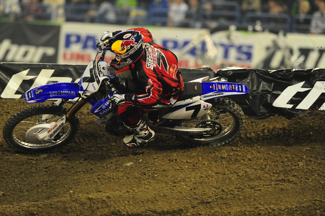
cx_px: 162
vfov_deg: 4.6
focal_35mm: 300
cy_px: 108
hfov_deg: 6.9
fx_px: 2707
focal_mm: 300
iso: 2500
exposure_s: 1/1000
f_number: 4
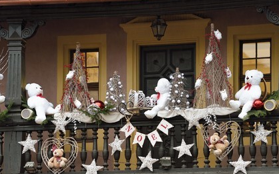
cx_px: 140
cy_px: 91
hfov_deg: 10.2
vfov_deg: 6.4
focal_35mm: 205
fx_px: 1558
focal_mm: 200
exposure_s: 1/60
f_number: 5.6
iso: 800
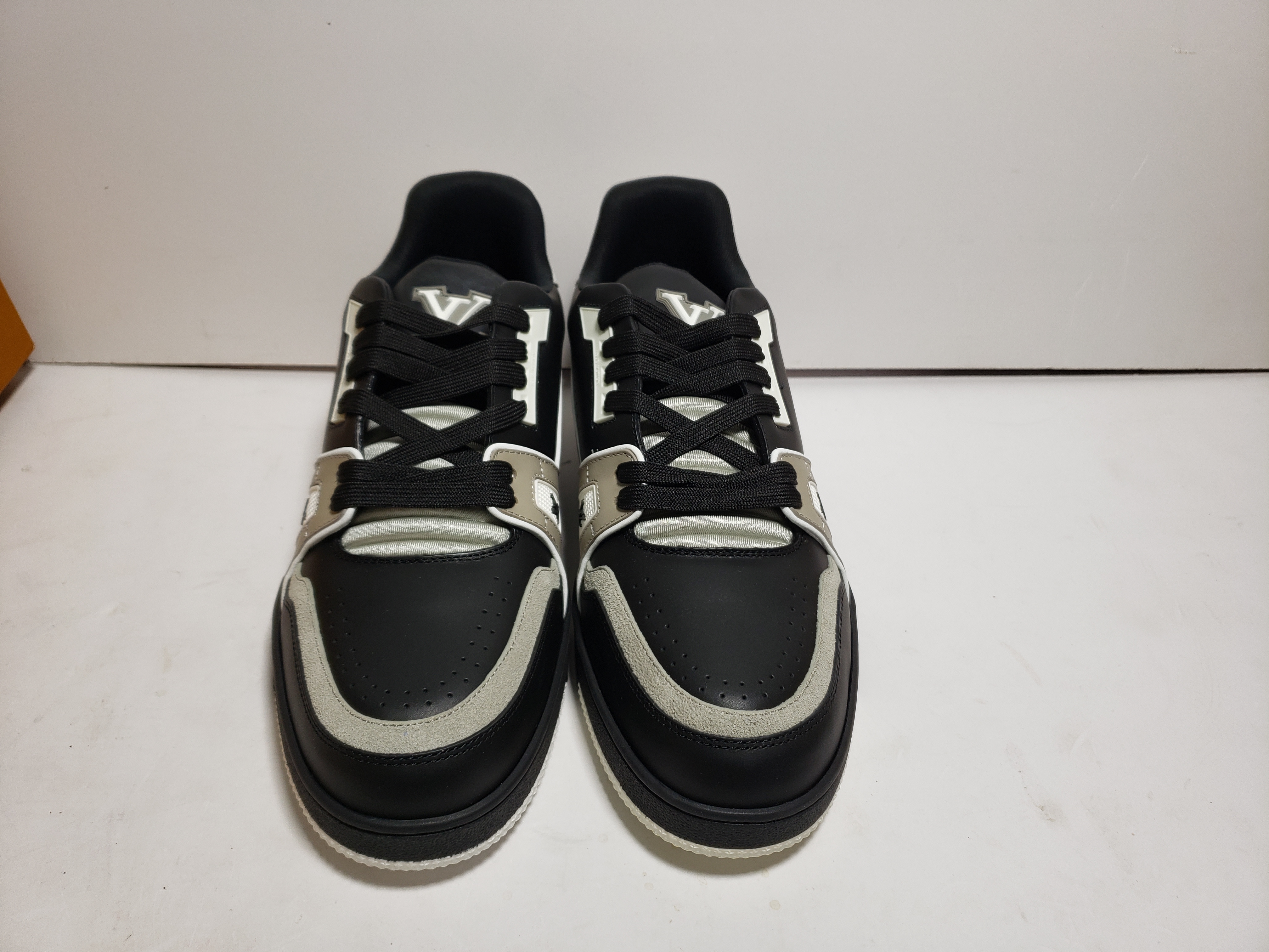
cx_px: 634
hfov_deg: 67.3
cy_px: 476
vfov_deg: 53.1
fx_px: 953
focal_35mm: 26
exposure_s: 1/482
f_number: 1.5
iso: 50
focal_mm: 4.3
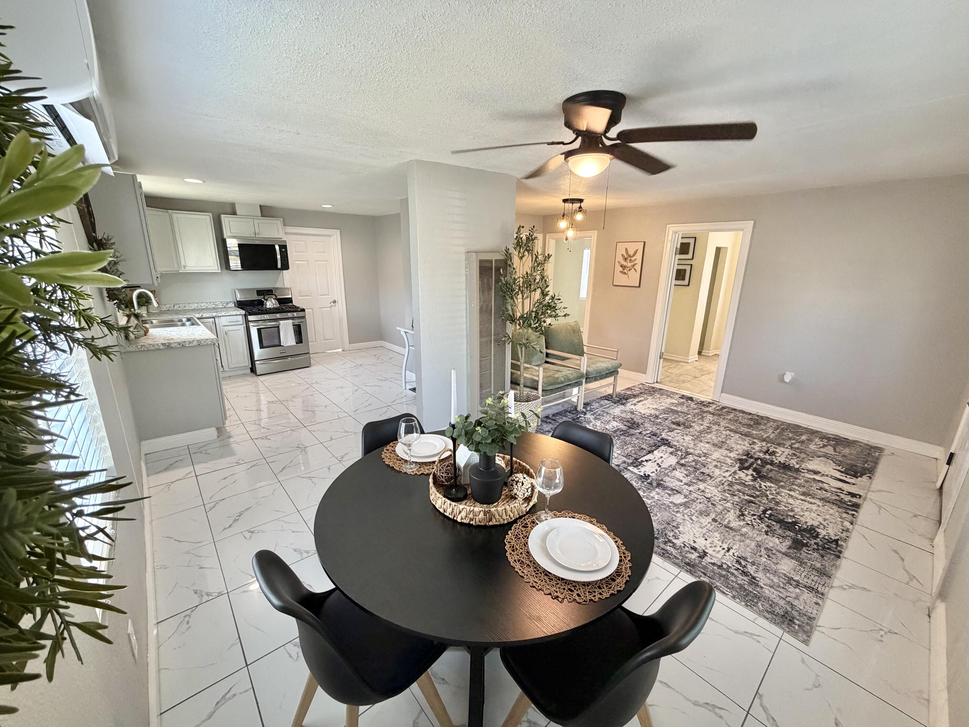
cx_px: 484
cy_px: 364
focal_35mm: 14
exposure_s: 1/120
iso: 320
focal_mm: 2.22
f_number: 2.2
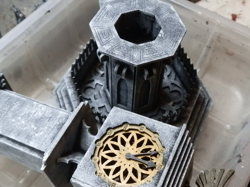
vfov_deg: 32.9
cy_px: 88
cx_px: 129
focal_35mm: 44
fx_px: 318
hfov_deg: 42.9
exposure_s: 1/125
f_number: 3.1
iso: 400
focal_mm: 5
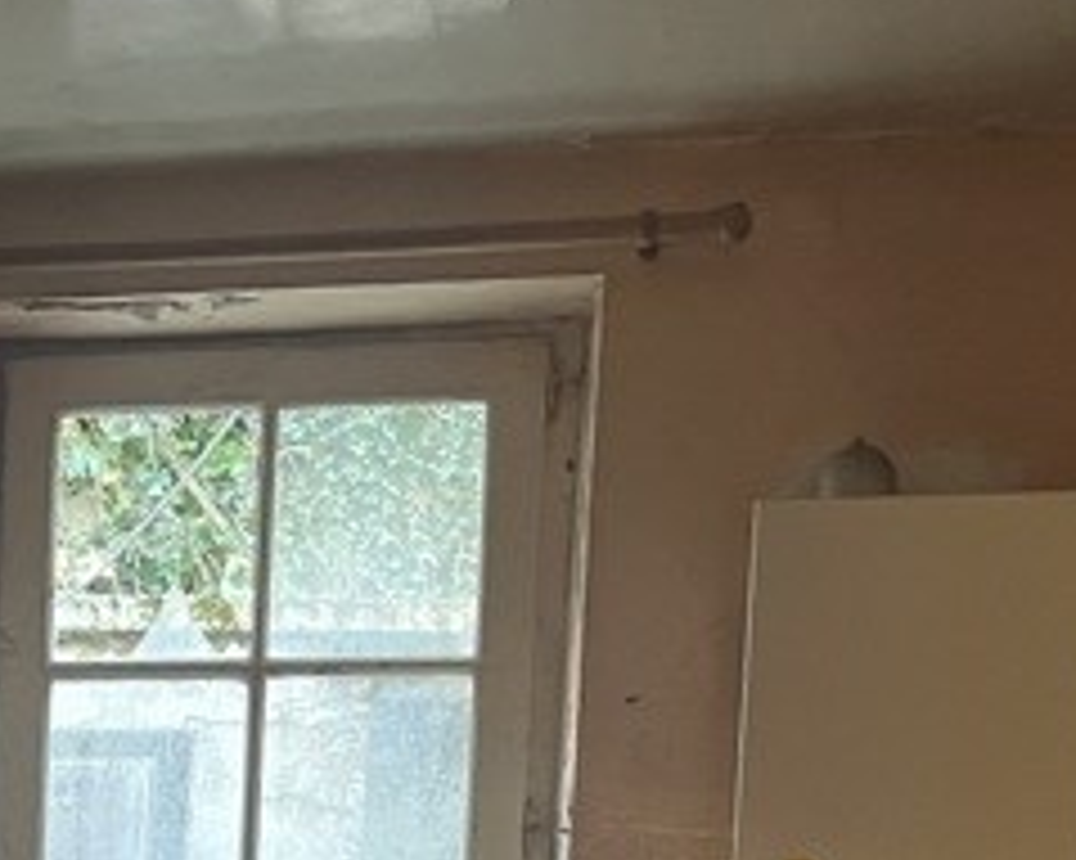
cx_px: -95
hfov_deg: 21.4
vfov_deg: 16.6
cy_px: 1247
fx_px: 2706
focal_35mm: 85
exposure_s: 1/44
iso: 500
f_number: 1.6
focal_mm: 5.1
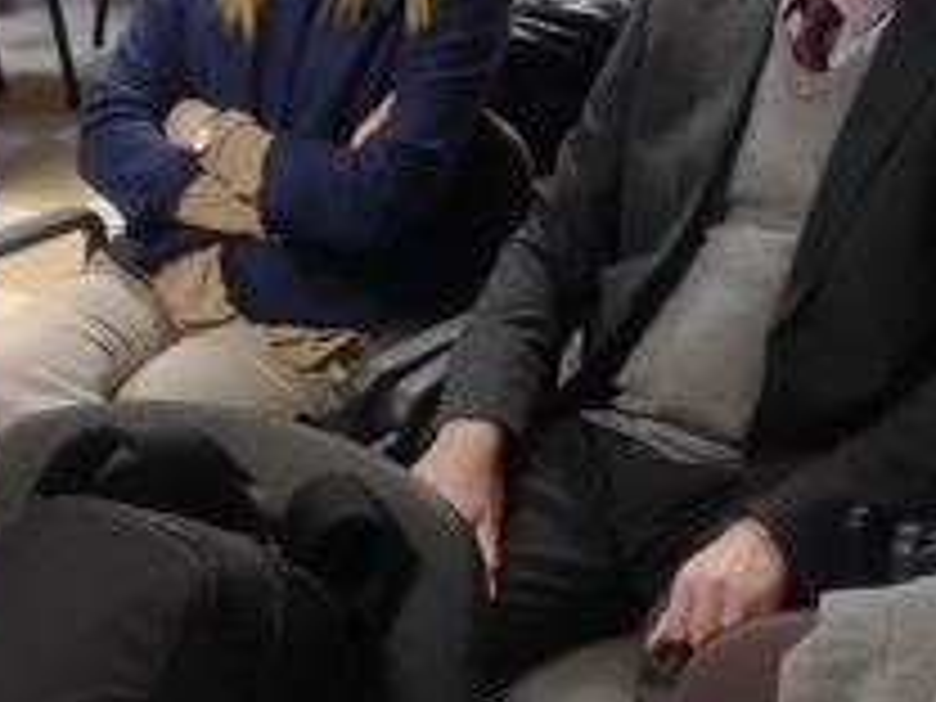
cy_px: -22
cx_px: 652
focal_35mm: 104
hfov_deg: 18.8
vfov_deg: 14.0
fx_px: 2812
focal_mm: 3.95
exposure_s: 1/25
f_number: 1.8
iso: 320
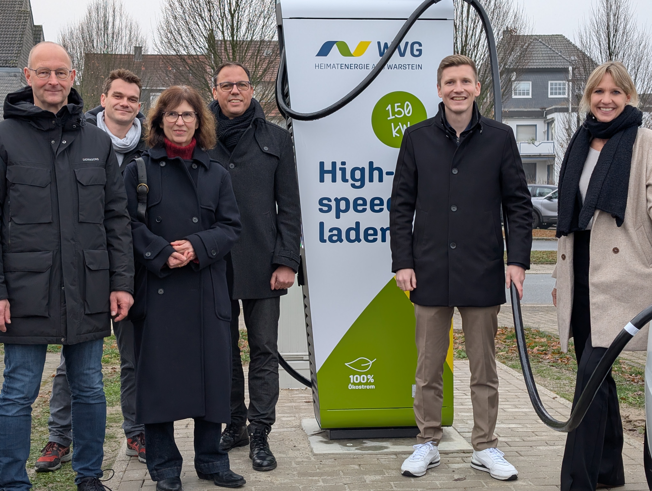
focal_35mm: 49
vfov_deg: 29.7
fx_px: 924
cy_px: 246
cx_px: 326
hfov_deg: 38.9
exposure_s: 1/108
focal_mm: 6.9
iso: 31
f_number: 1.68
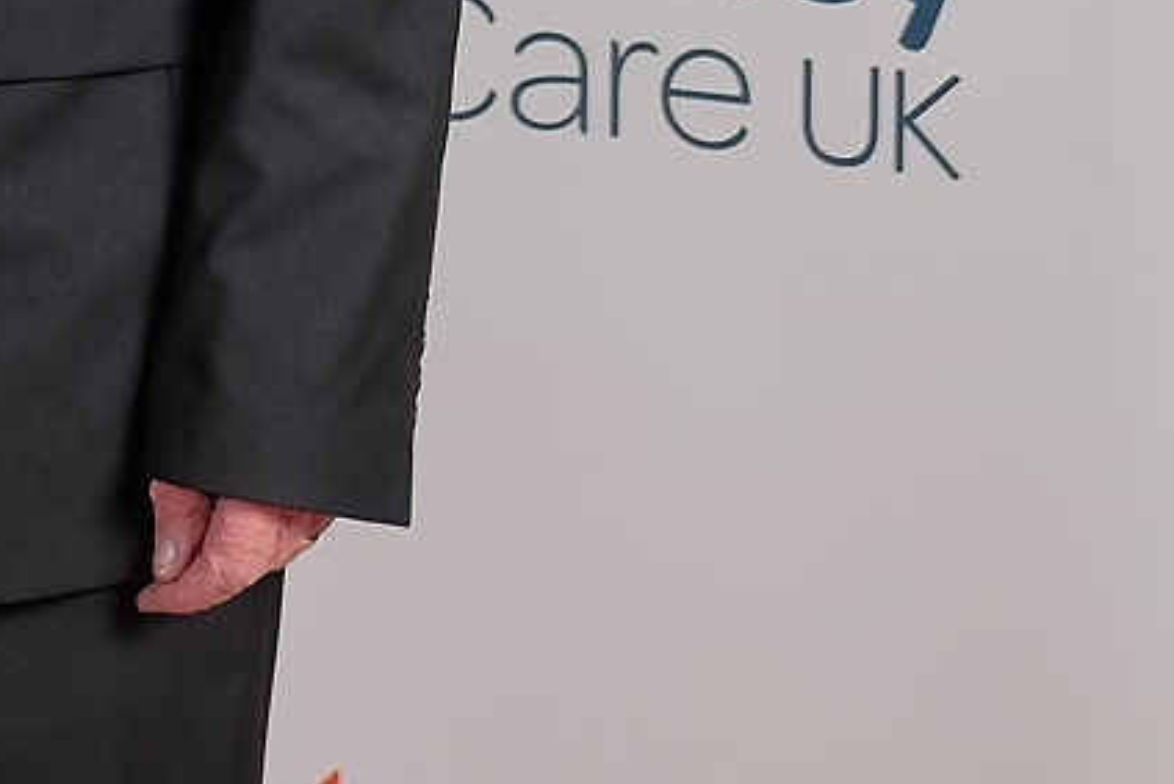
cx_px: -759
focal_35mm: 191
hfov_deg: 10.3
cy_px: -701
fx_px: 6230
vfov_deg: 7.0
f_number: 4
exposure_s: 1/180
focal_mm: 30.2
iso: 400
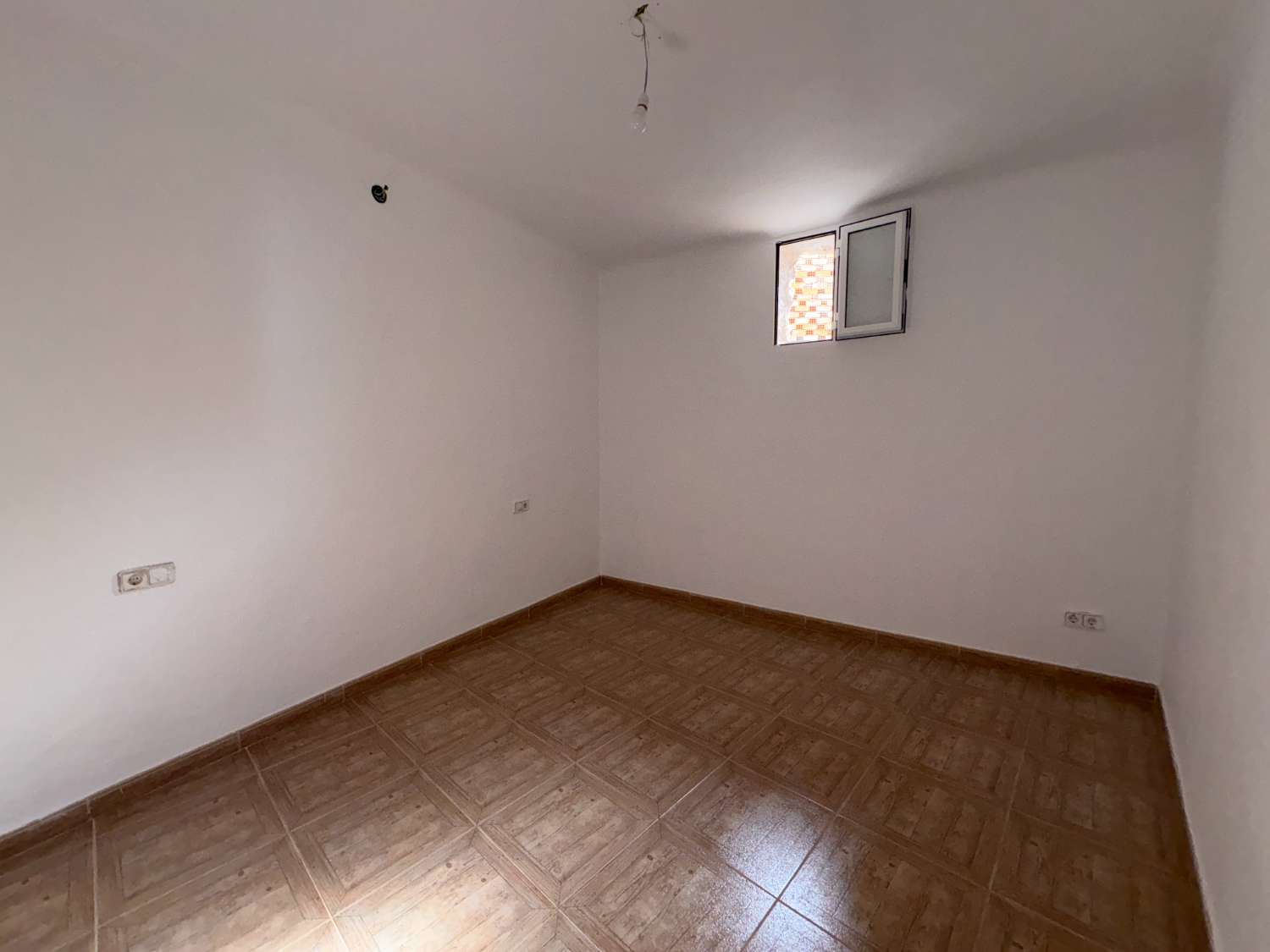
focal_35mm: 14
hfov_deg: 102.1
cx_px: 635
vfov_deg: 85.7
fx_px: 514
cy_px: 476
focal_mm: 2.22
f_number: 2.2
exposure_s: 1/121
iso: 80
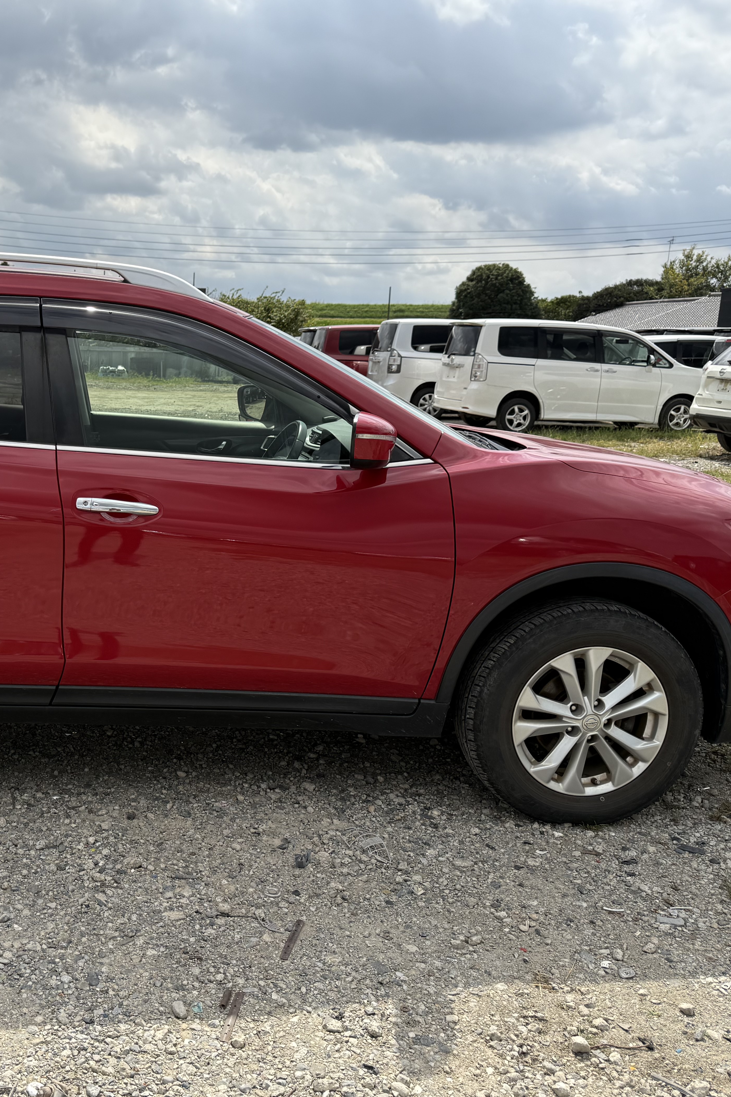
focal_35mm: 34
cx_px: 123
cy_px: 555
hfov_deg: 37.2
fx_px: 1036
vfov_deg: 55.8
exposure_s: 1/4673
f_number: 1.78
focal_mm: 6.76
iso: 80
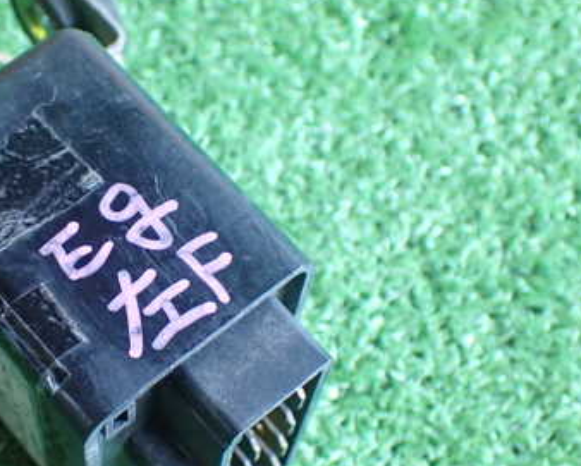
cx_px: 103
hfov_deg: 26.2
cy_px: 253
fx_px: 1222
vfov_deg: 21.6
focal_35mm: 71
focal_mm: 7.31
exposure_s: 1/40
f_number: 2.8
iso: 1000
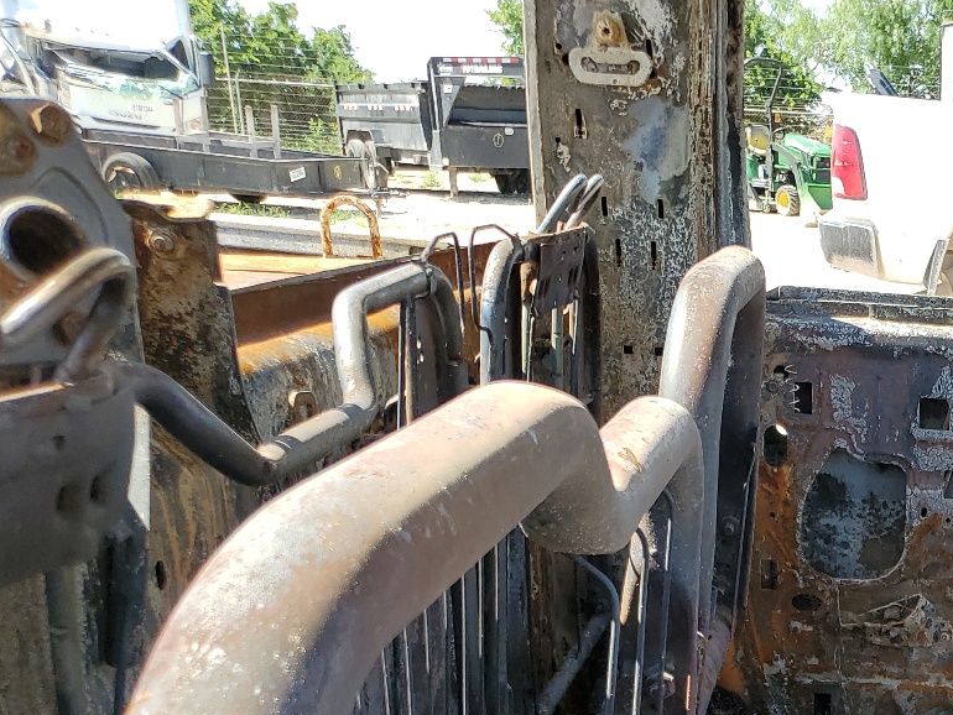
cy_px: 720
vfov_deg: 25.7
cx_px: 980
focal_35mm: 54
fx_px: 1487
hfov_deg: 32.3
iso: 50
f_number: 1.5
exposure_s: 1/588
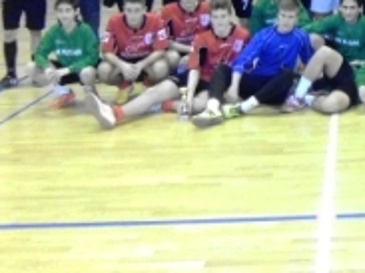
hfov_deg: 23.8
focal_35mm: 76
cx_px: 419
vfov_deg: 18.5
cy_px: -36
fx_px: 801
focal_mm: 5.47
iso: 800
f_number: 2.9
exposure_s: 1/60
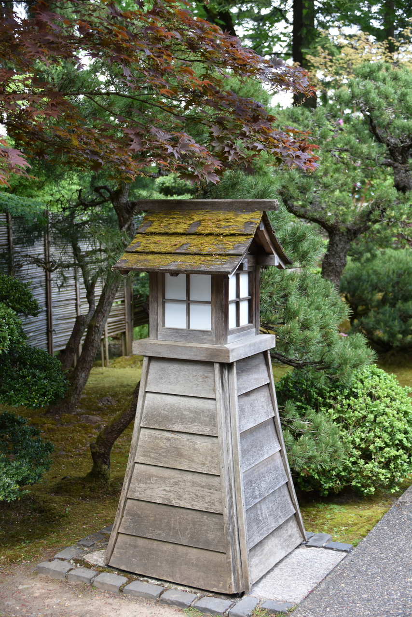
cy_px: 308
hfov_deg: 27.0
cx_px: 206
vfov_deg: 39.6
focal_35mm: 50
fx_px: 858
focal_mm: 50
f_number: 4.5
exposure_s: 1/100
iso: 400
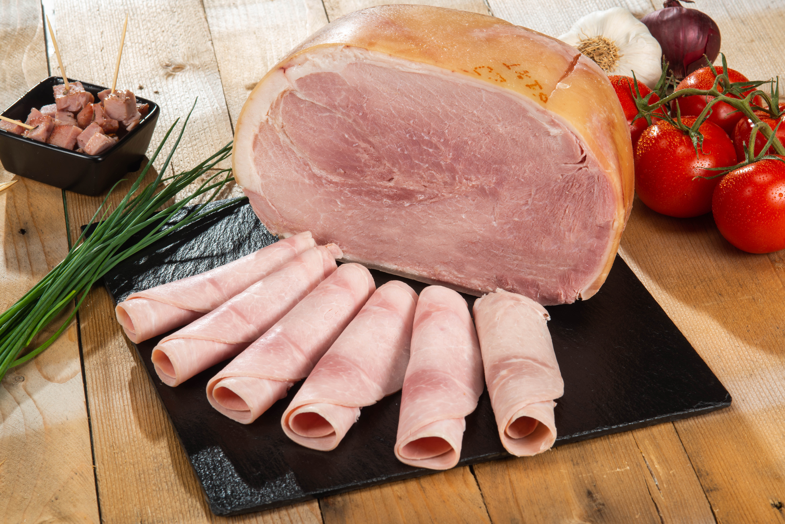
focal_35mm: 105
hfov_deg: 19.5
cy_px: 262
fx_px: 2290
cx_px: 392
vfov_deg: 13.1
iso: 50
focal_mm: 105
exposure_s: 1/160
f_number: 16
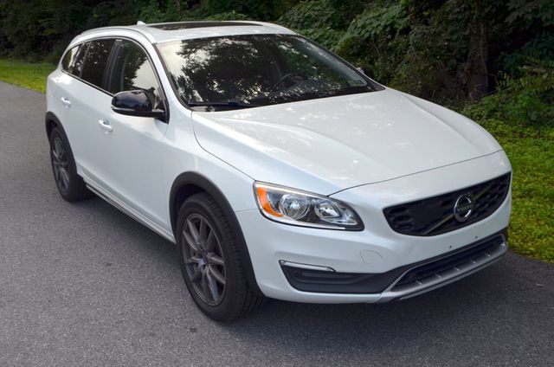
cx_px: 277
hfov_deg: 49.6
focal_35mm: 39
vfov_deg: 34.1
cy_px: 184
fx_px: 599
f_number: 8
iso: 200
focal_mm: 26
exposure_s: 1/250
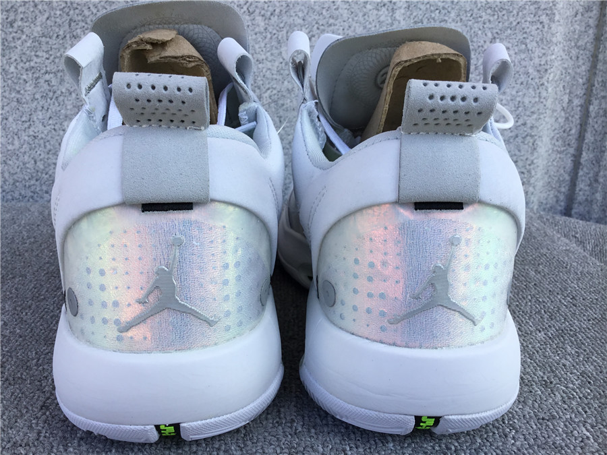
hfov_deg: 58.4
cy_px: 228
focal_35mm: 31
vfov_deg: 45.4
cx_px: 304
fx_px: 544
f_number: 2.4
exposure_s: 1/309
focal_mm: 3.3
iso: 25
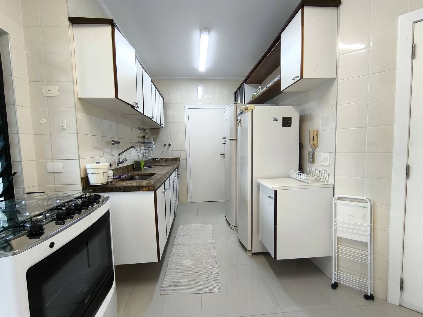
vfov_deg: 78.1
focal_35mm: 16
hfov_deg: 94.5
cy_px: 158
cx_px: 212
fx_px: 196
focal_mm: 1.65
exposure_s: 1/60
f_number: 2.2
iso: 200
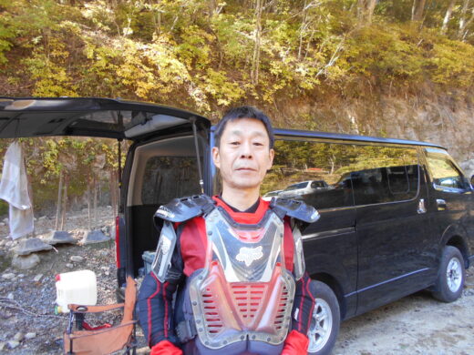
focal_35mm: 26
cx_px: 237
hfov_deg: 67.3
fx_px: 356
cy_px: 178
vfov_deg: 53.1
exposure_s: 1/30
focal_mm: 4.6
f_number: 3.2
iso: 110
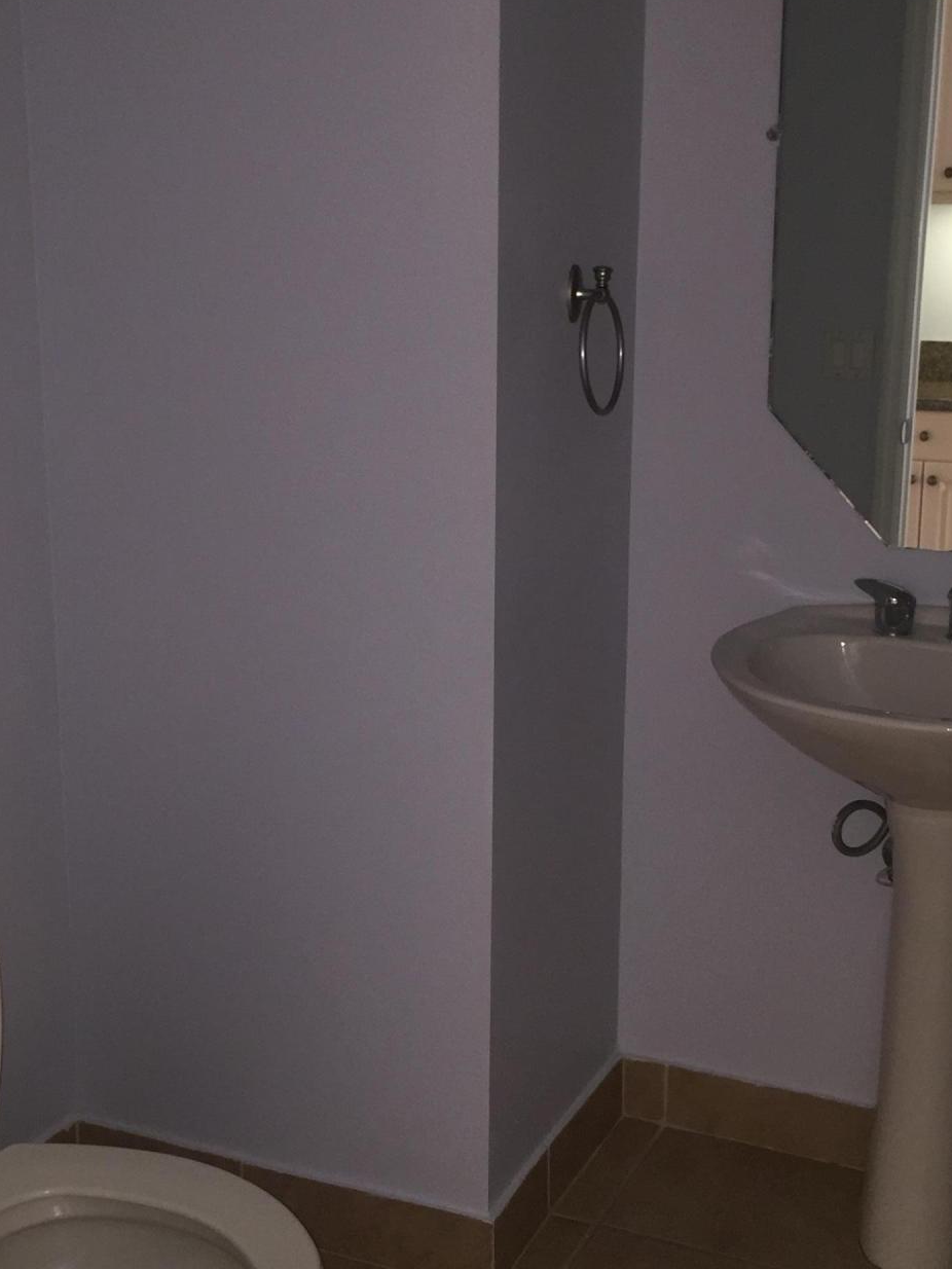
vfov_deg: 40.4
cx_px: 519
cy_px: 652
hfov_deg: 30.9
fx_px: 1723
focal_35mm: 47
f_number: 2.2
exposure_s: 1/30
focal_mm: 4.15
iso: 64
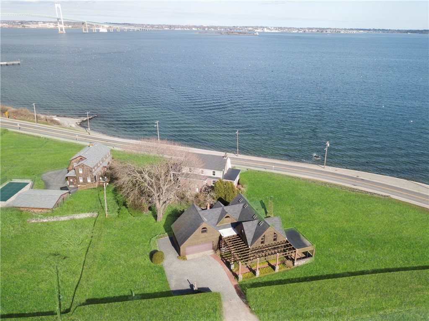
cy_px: 160
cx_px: 214
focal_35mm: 26
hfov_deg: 67.3
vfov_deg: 53.0
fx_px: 322
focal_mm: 4.73
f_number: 2.2
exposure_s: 1/190
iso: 100
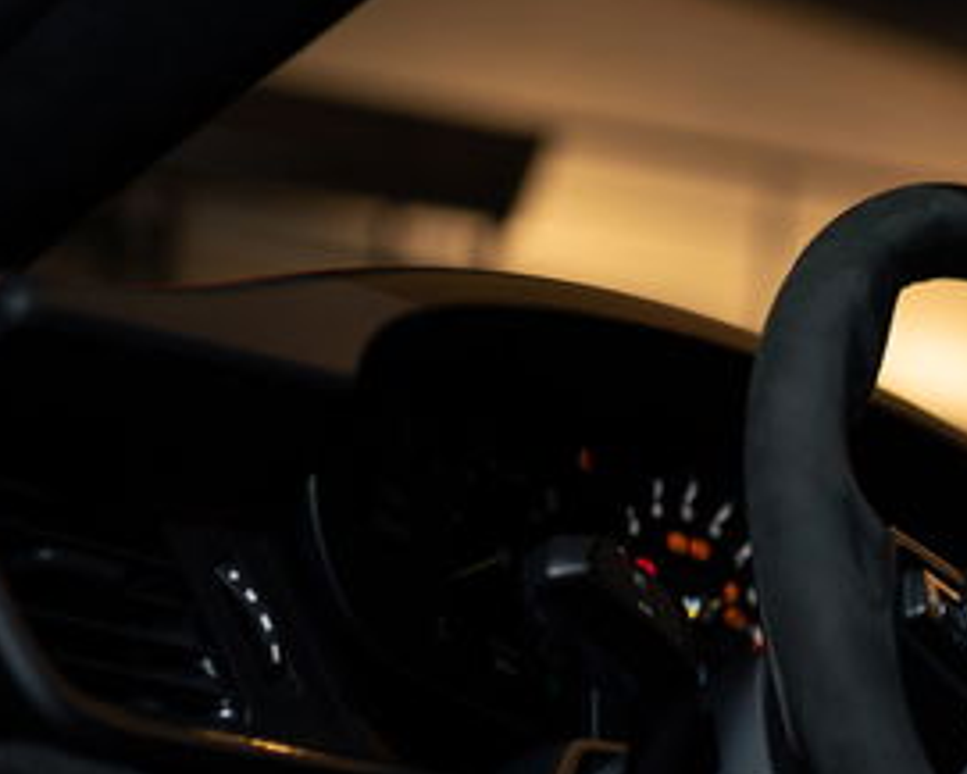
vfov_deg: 16.1
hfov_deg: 19.0
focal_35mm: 93
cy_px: 817
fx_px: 2663
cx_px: 1267
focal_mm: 35
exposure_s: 1/50
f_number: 1.4
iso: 250
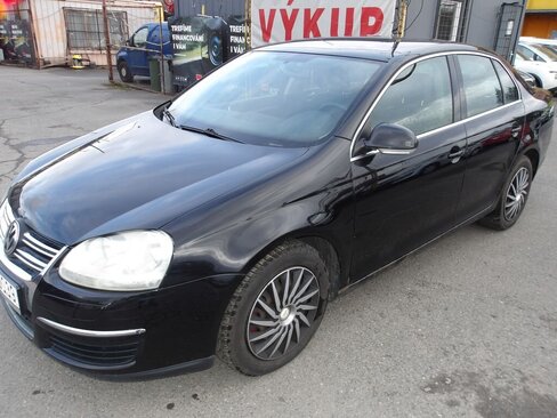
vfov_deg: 51.4
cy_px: 209
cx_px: 278
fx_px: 434
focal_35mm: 27
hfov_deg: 65.3
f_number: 3
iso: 100
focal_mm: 4.9
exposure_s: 1/174
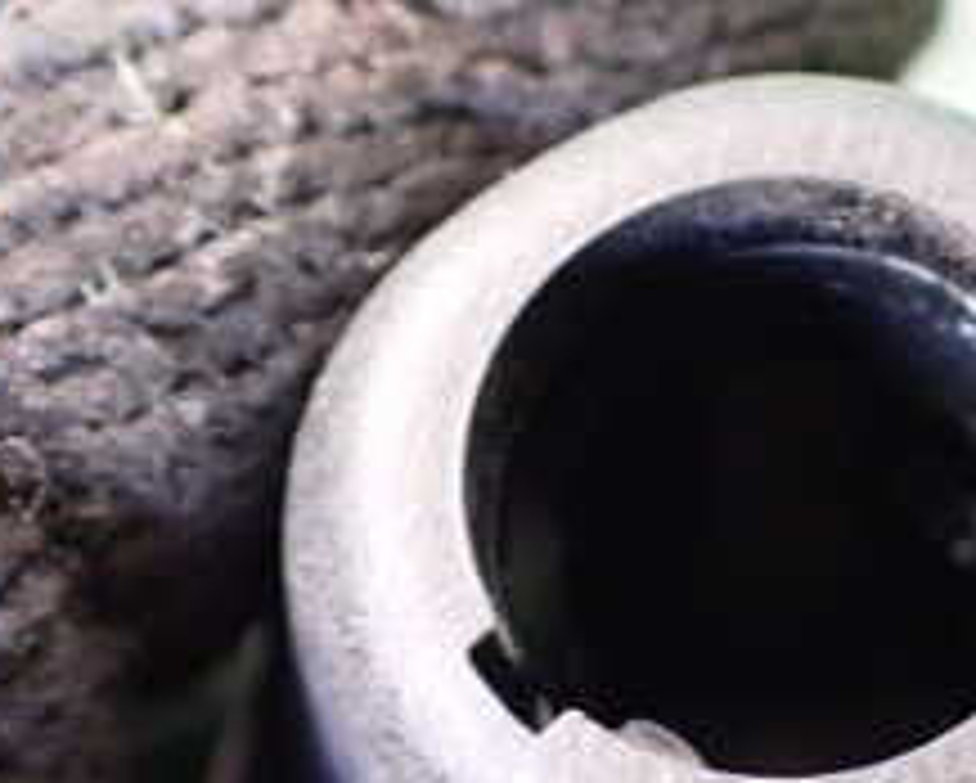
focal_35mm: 81
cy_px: 436
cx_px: 819
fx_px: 2342
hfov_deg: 23.1
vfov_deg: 19.0
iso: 800
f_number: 2.3
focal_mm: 5.4
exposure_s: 1/30
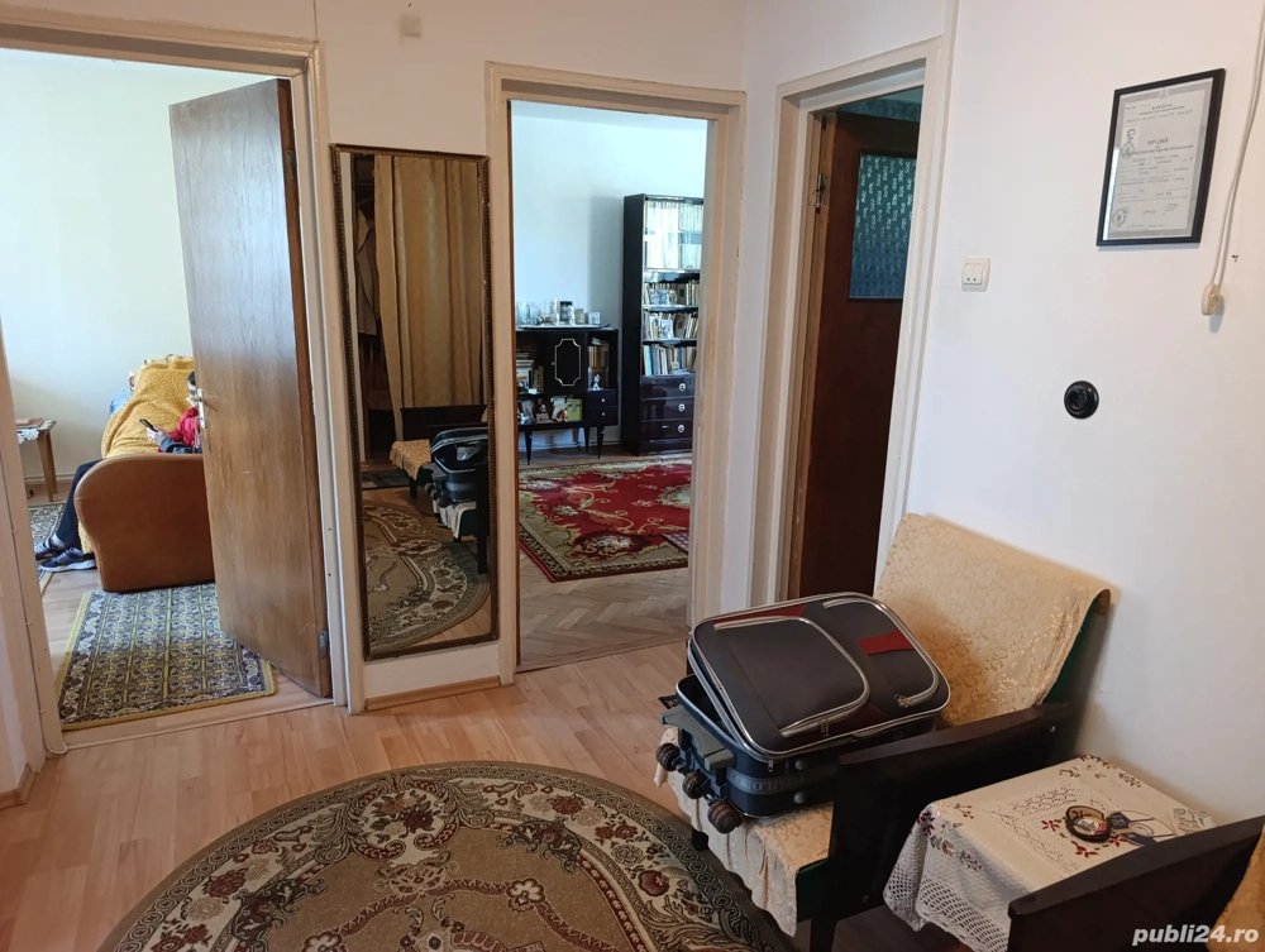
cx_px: 632
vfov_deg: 59.0
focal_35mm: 23
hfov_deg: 73.8
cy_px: 476
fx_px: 842
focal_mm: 6.14
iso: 1250
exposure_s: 1/25
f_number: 1.6
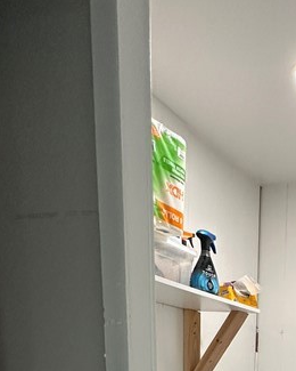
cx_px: 343
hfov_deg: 30.4
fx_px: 471
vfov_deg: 31.9
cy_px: 491
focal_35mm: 43
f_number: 2.2
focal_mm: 2.22
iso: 200
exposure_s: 1/60
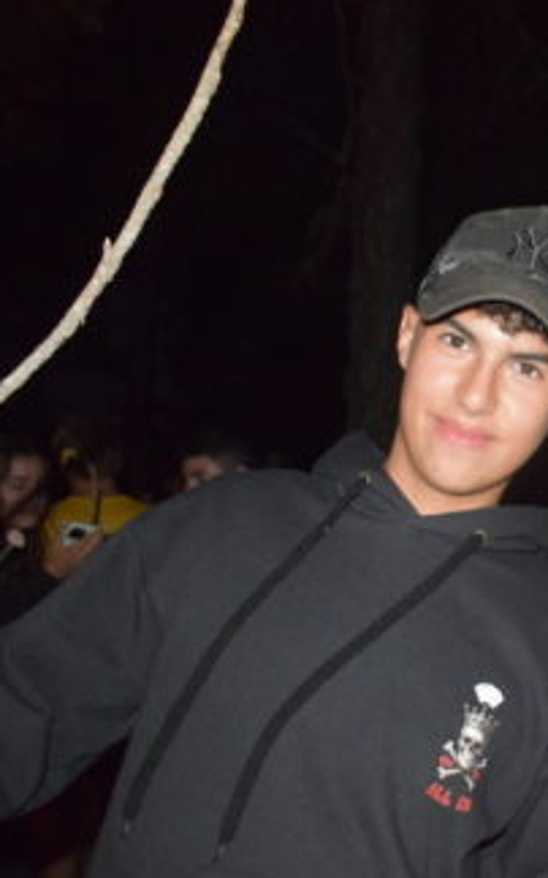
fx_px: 1221
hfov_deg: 23.6
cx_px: 613
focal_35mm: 51
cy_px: 490
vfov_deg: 39.5
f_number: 3.5
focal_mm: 18
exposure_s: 1/60
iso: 3200
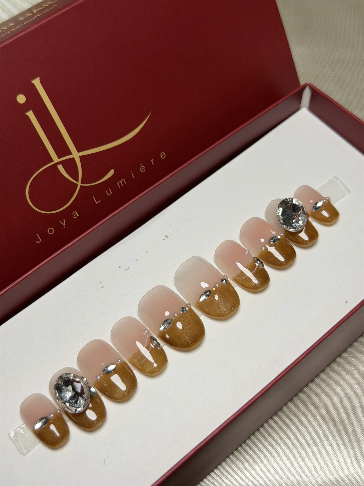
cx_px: 182
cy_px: 243
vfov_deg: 39.7
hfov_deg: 30.3
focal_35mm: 48
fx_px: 673
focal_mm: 6.76
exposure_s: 1/100
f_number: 1.78
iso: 80
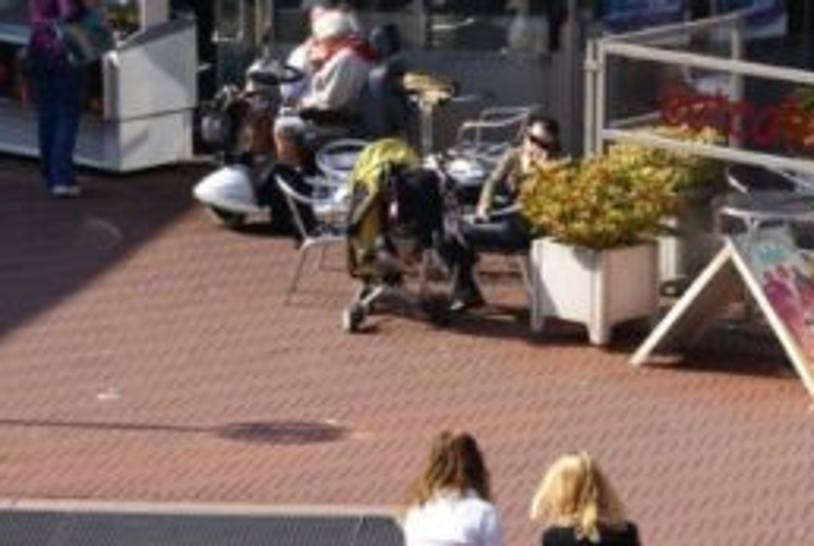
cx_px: 767
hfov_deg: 9.8
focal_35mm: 209
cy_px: 175
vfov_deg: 6.6
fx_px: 4734
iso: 100
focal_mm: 60
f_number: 9
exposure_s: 1/125
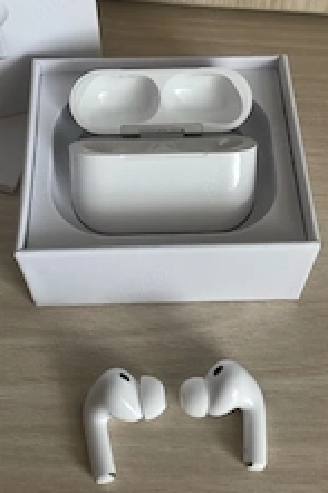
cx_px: 143
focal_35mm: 49
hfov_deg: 27.5
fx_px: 671
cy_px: 172
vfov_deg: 40.0
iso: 100
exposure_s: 1/121
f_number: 1.8
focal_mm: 4.25
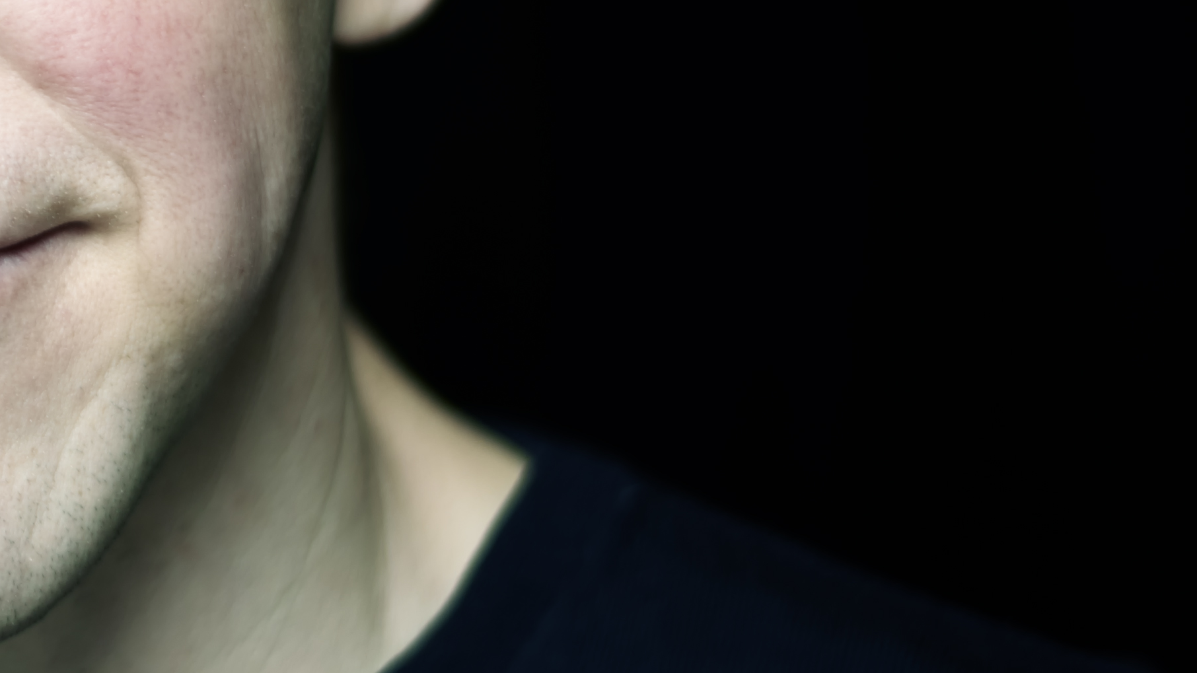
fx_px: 5522
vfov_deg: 6.9
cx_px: -464
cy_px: -20
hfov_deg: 11.9
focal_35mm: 174
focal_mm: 50
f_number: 1.8
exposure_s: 1/125
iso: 50
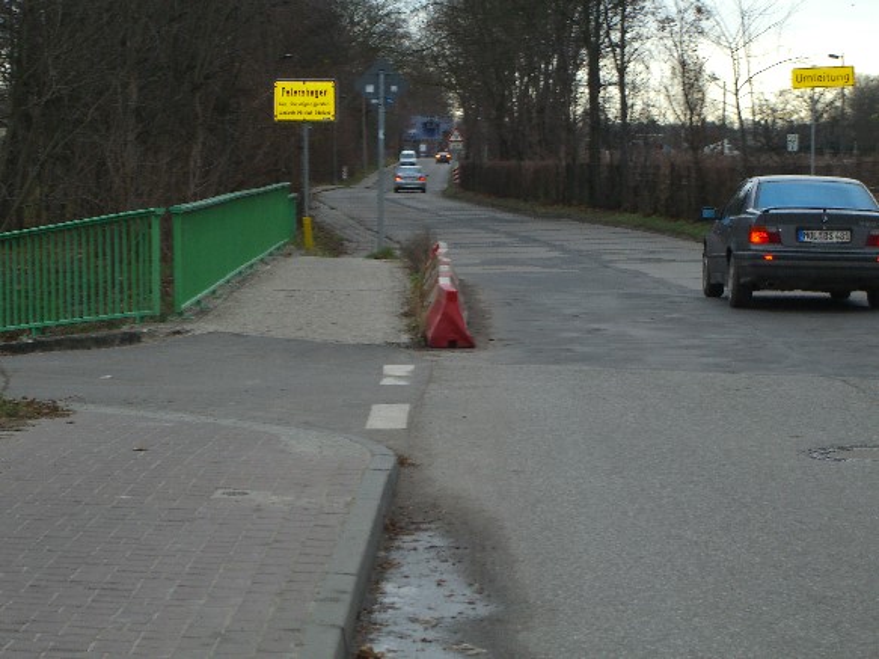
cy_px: 330
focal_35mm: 114
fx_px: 2894
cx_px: 440
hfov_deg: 17.3
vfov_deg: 13.0
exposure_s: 1/60
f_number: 5.1
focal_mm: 23.7
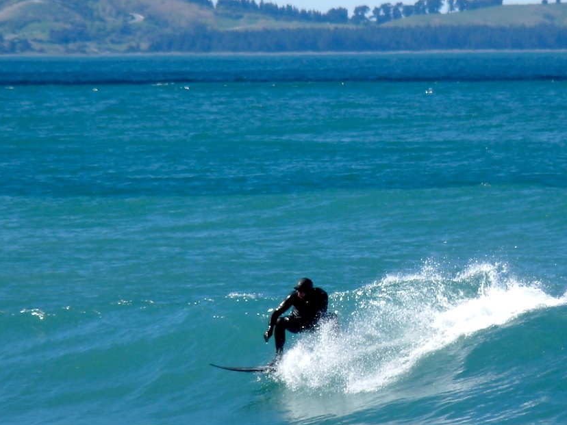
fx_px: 13841
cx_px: 360
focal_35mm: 845
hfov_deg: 2.3
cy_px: 172
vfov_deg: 1.8
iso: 100
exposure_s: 1/400
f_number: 6.3
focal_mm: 86.4
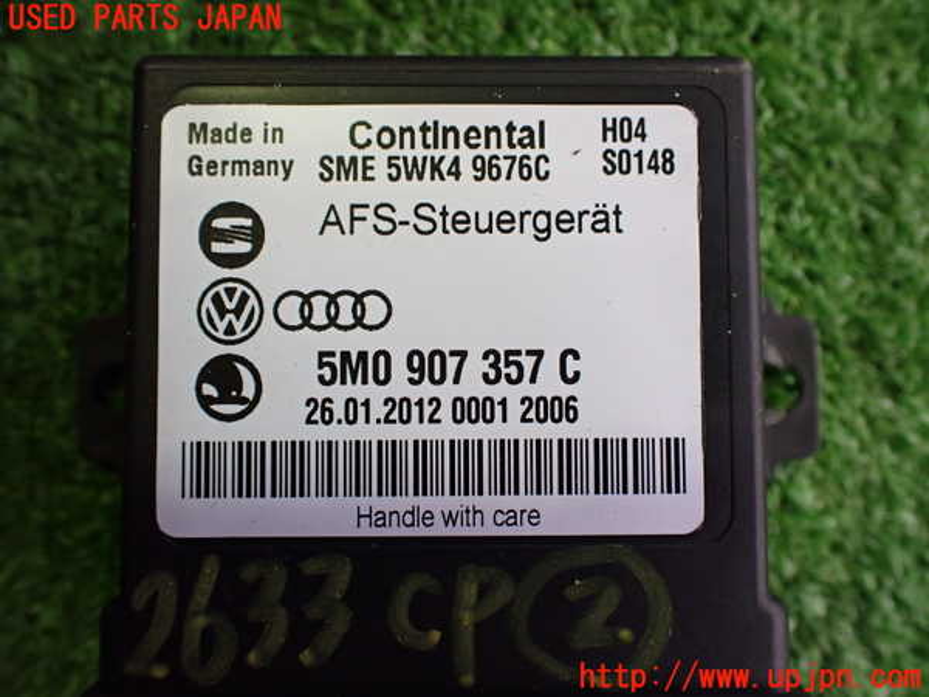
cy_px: 348
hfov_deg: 60.0
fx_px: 805
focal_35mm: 30
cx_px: 464
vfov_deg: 46.8
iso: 500
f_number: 2.3
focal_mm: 5.4
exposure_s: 1/125
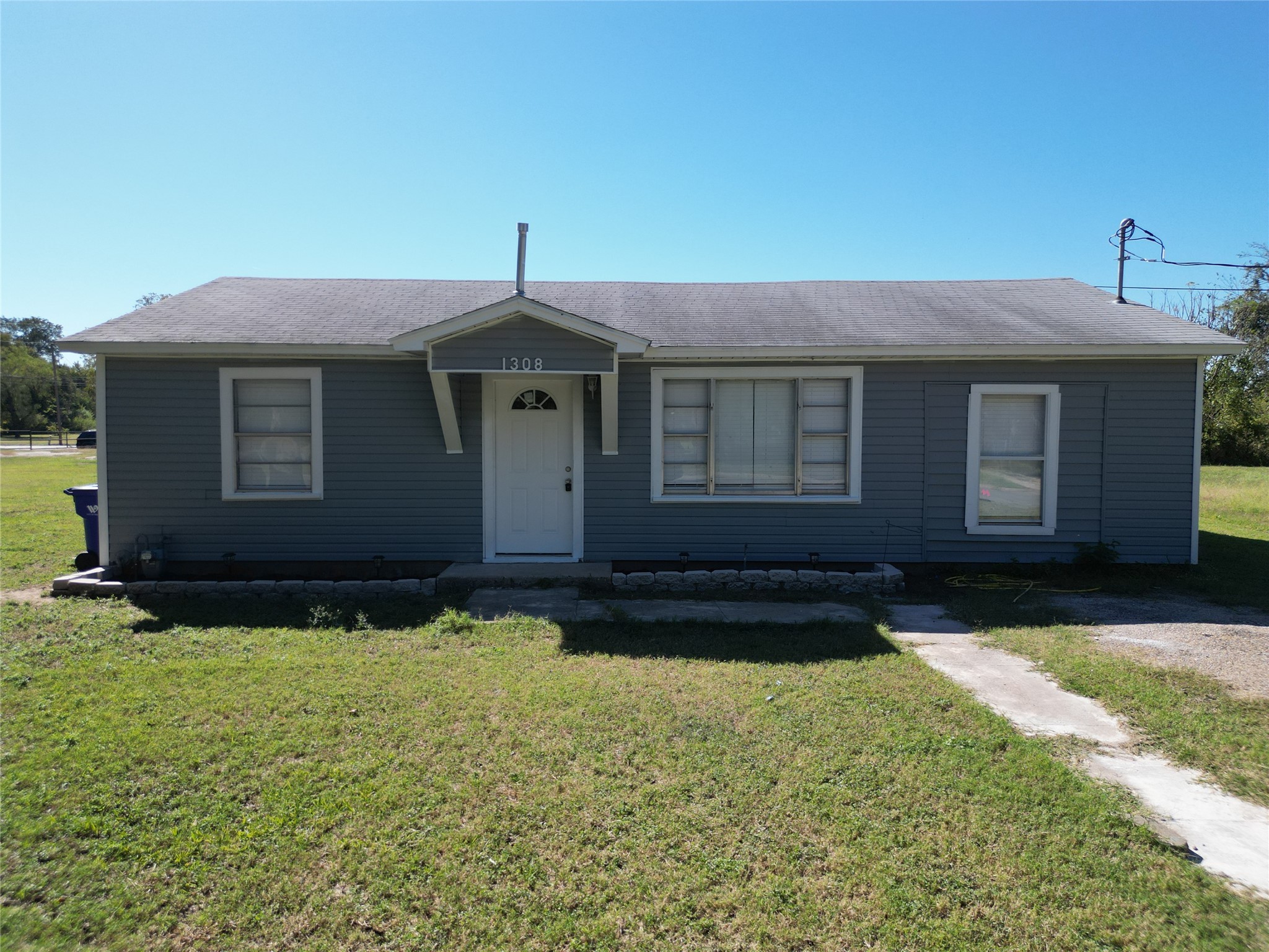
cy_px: 476
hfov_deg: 71.6
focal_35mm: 24
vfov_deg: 56.8
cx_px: 634
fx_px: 880
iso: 130
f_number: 1.7
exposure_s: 1/2500
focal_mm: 6.72
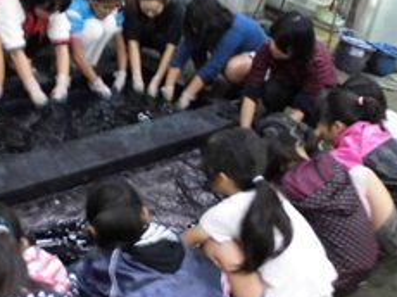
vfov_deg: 28.3
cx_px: 128
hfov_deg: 37.1
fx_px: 584
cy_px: 98
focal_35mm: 51
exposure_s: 1/10
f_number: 3.5
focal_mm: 4.6
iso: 400
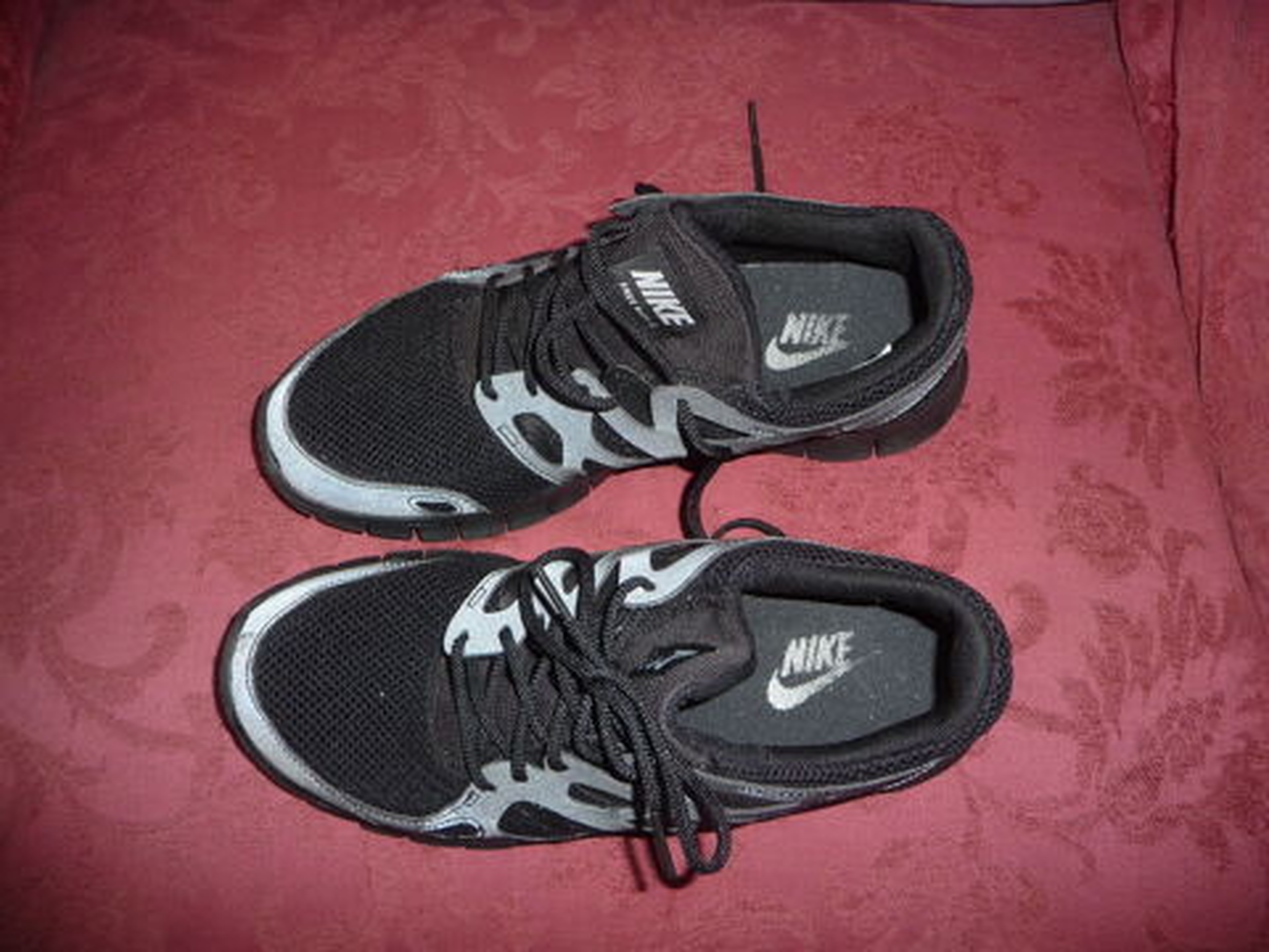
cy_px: 476
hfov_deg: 63.4
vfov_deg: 49.7
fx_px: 1026
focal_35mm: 28
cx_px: 634
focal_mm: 4.7
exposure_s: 1/30
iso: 100
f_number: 3.3
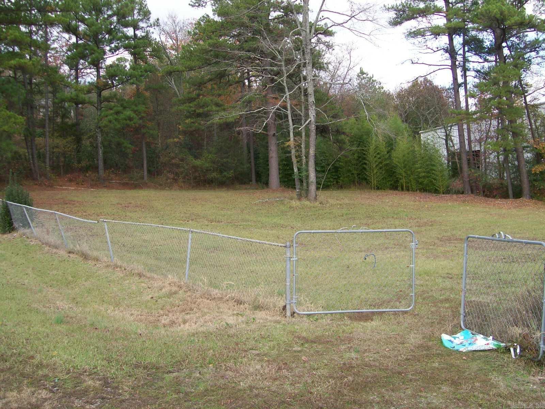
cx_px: 272
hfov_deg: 51.4
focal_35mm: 36
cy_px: 204
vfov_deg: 39.7
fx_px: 567
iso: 80
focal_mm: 6
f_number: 2.7
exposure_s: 1/356
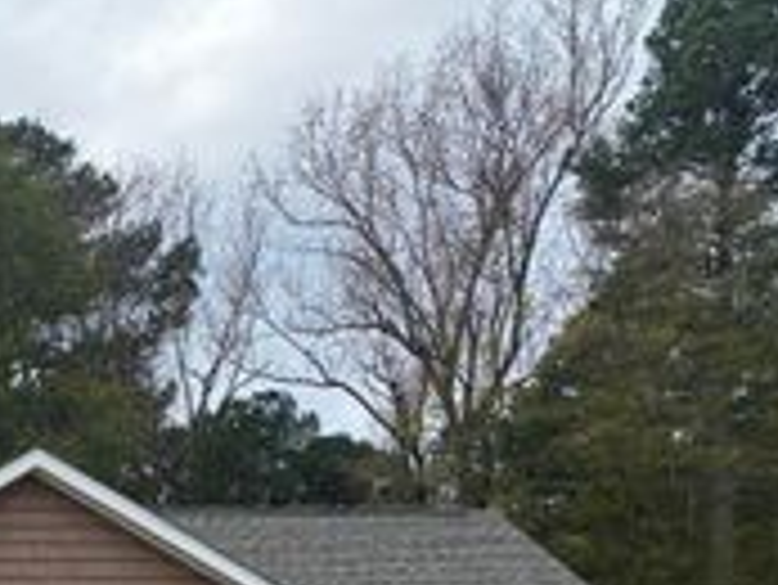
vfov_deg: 18.4
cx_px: -229
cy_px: 736
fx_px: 1687
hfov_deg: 23.1
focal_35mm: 75
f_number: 1.8
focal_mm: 4.25
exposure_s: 1/1316
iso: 32
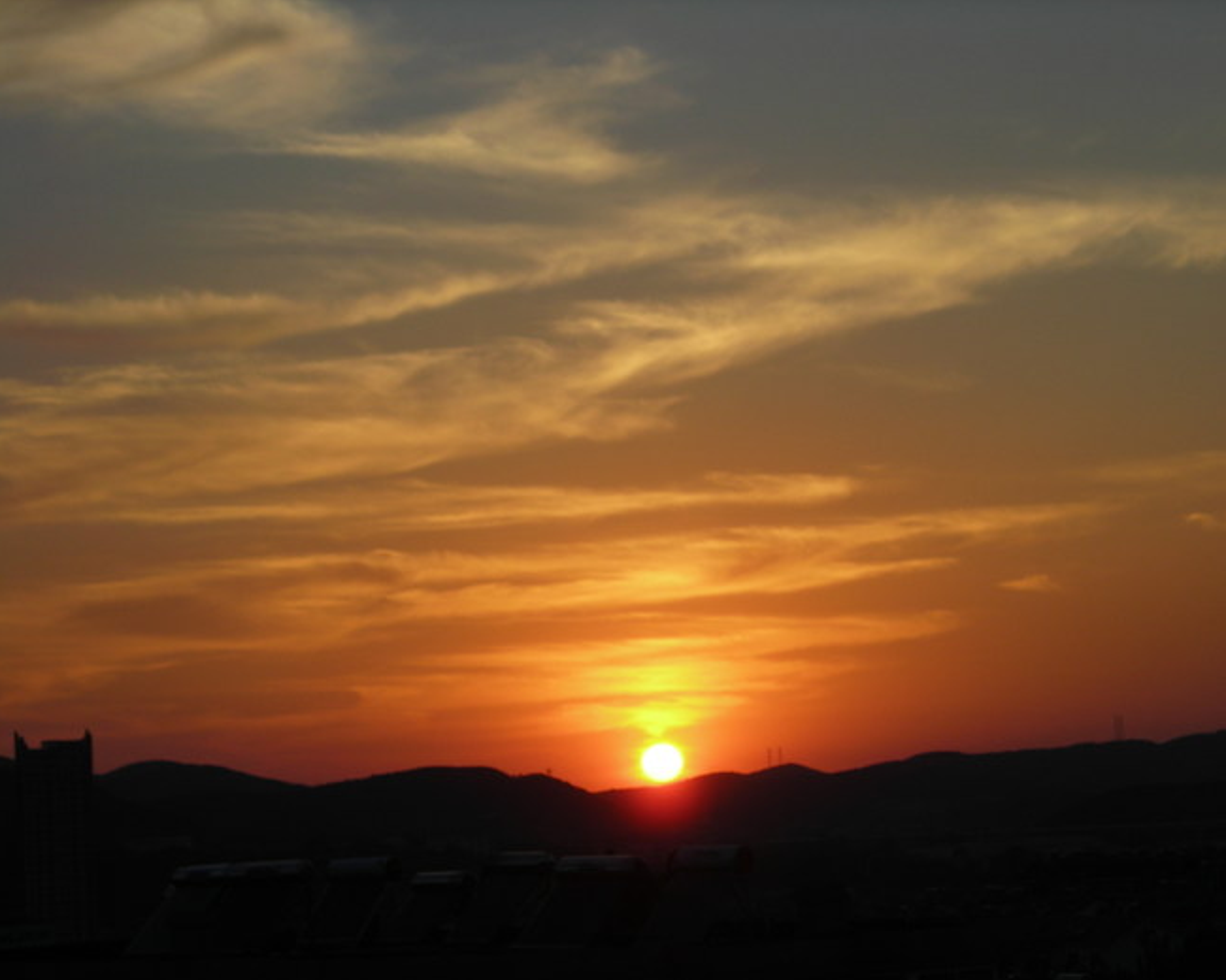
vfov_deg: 12.6
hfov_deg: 15.8
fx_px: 4427
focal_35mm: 122
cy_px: 493
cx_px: 654
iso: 50
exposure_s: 1/204
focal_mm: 19.2
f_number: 5.3
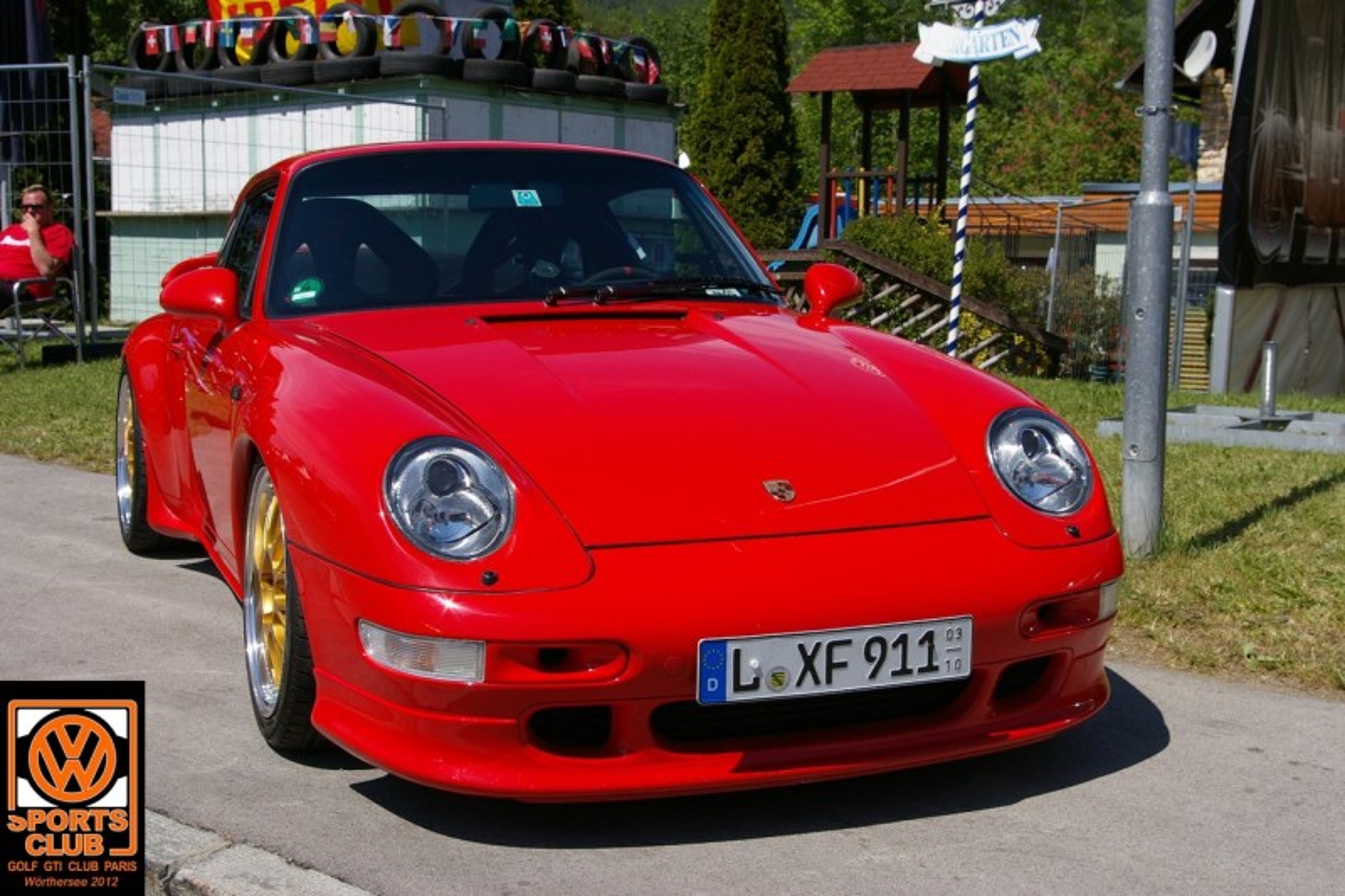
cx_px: 672
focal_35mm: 50
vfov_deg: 27.2
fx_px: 1849
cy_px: 448
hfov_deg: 40.0
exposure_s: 1/500
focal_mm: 33
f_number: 8
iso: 200
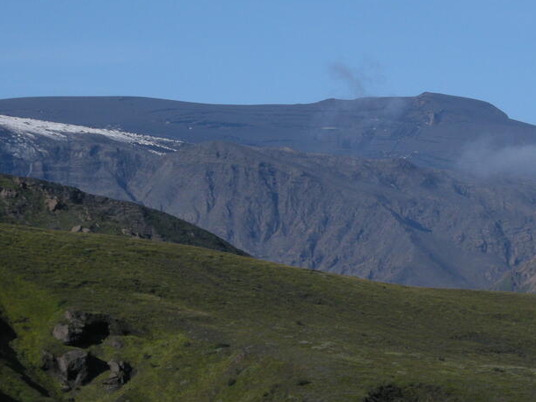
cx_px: 391
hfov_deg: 10.2
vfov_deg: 7.7
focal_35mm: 193
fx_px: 2990
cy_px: 241
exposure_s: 1/393
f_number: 7.1
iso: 100
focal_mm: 24.5
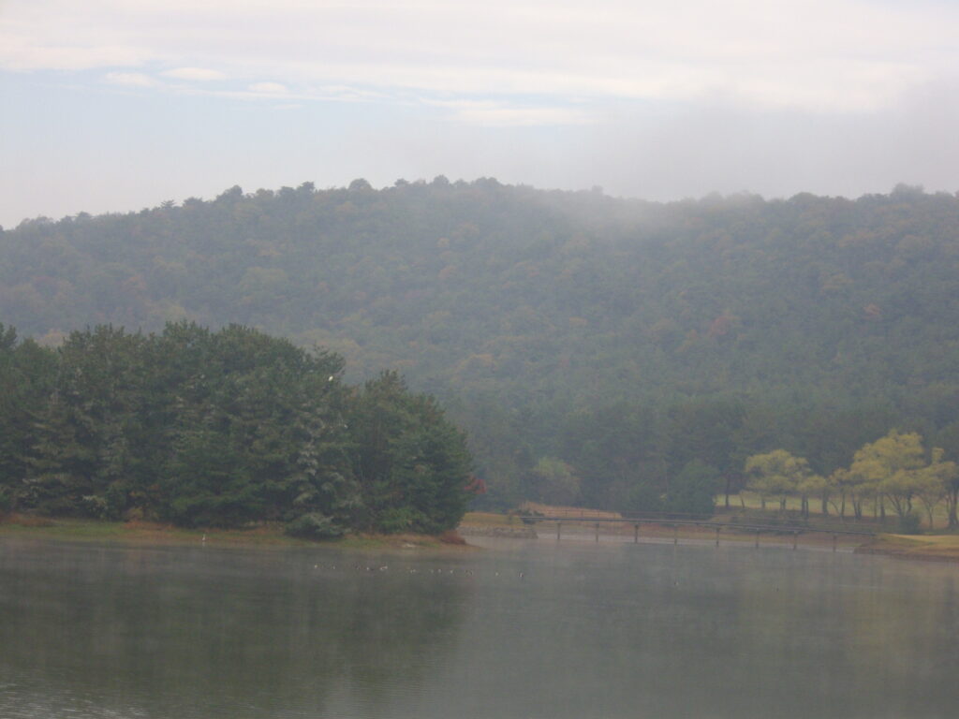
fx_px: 3103
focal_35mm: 112
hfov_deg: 17.6
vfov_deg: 13.2
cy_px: 360
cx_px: 480
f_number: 5.2
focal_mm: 18.6
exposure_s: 1/200
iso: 100
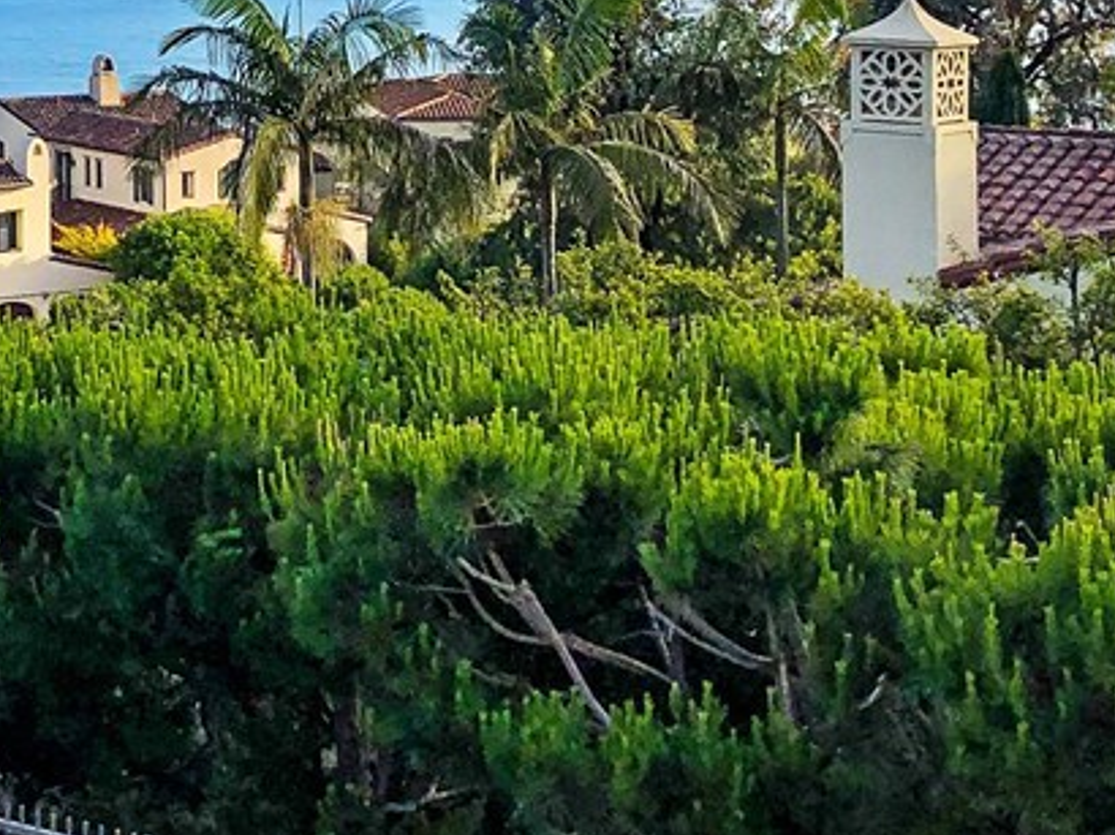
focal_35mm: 70
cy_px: -103
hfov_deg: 26.6
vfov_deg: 20.0
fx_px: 2253
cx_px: 54
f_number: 1.8
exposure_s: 1/1900
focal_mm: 3.99
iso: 20
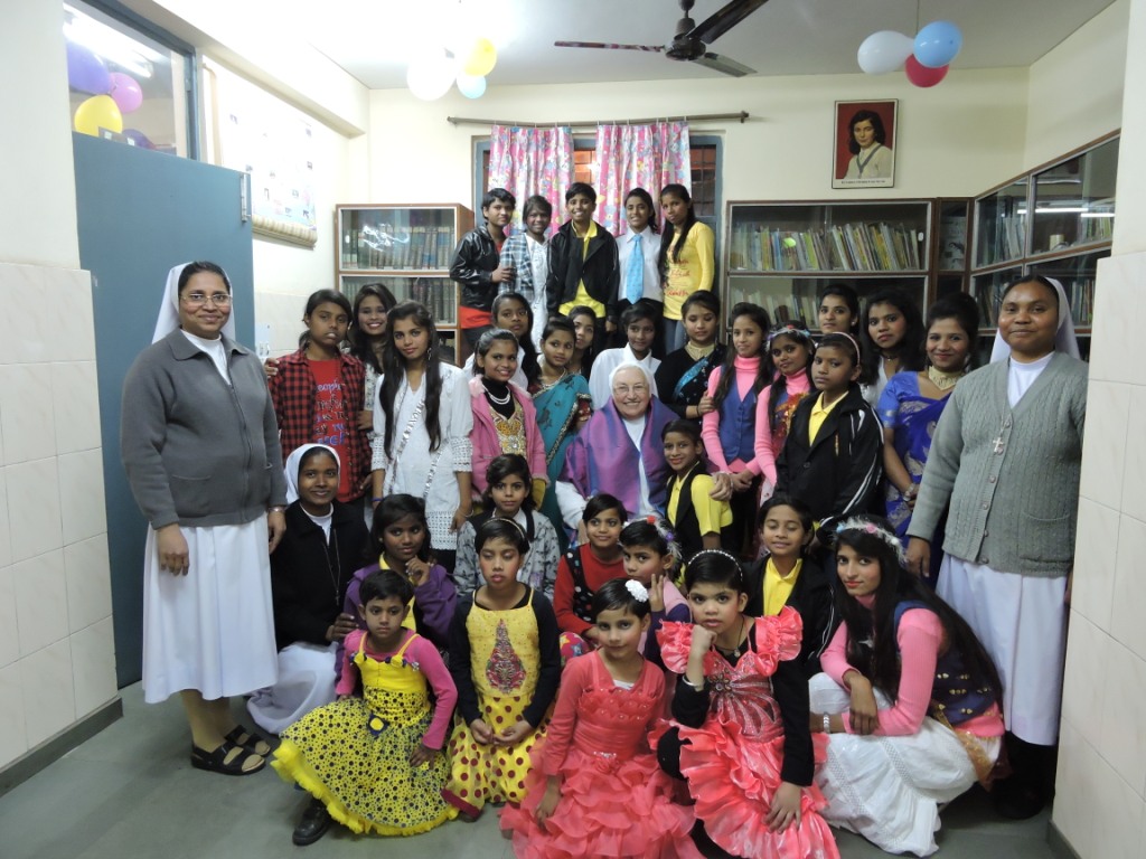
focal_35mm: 24
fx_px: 795
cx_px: 573
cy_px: 430
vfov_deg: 56.8
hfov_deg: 71.6
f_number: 3.3
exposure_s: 1/8
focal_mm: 4.3
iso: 500
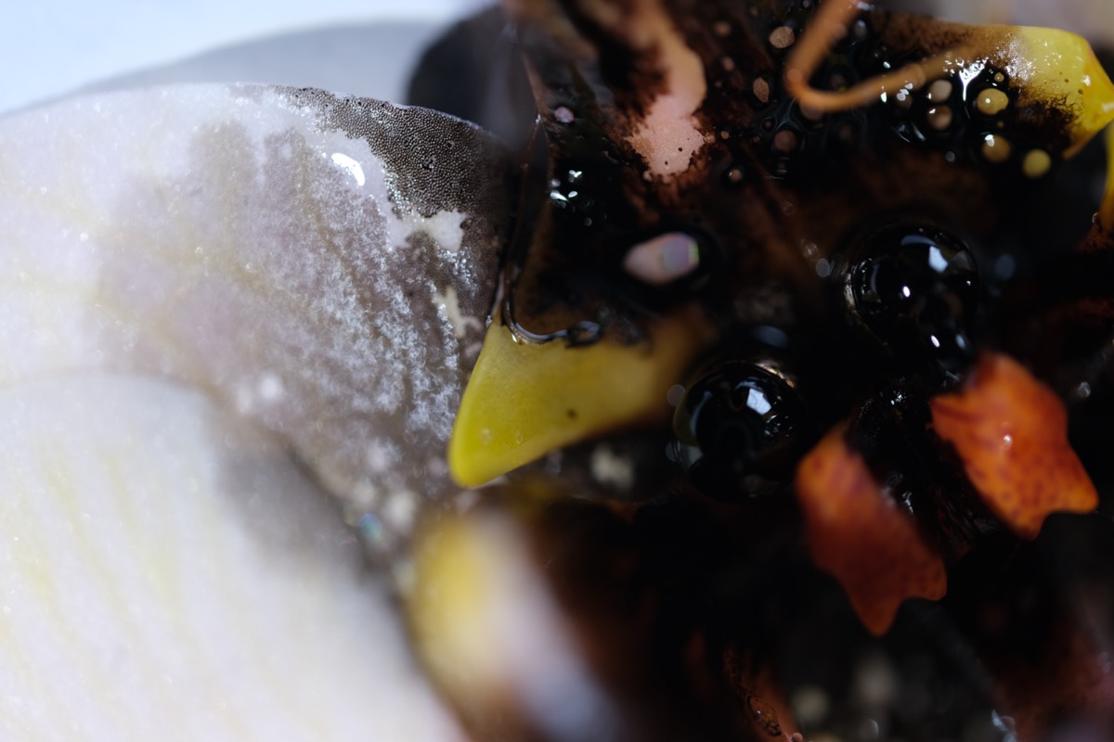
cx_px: 557
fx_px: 3713
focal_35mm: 120
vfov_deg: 11.4
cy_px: 371
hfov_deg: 17.1
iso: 250
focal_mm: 80
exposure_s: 1/60
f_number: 2.8
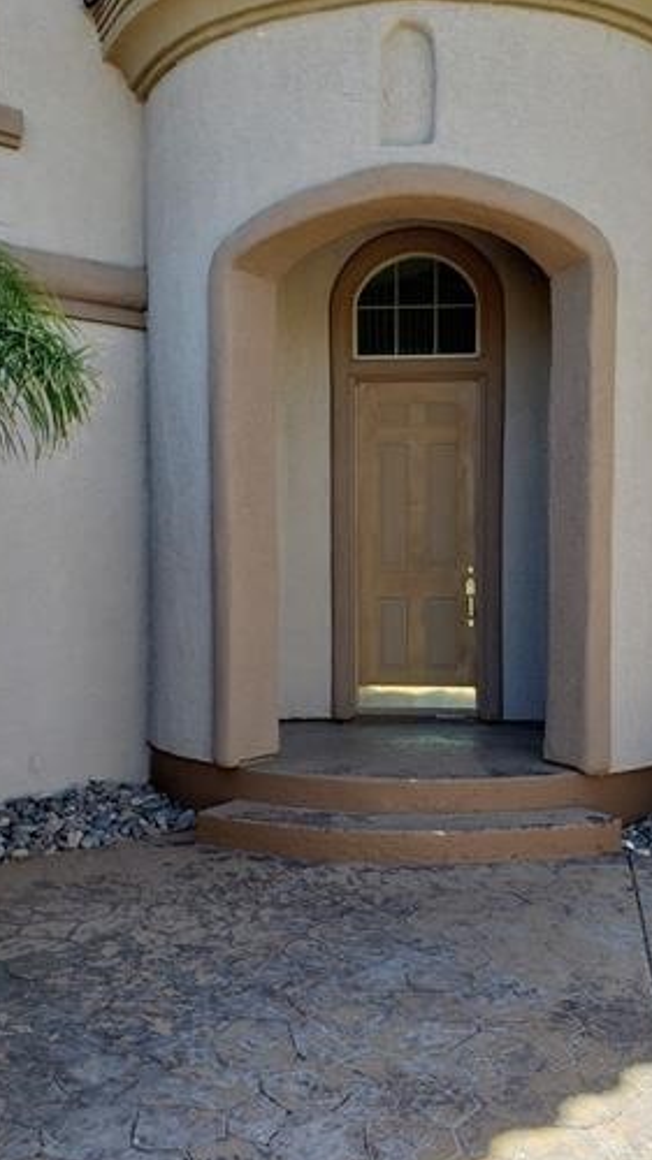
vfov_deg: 58.0
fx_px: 1046
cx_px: 383
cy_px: 580
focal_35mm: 34
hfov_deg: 34.5
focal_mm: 4.3
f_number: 2.4
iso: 50
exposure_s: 1/276
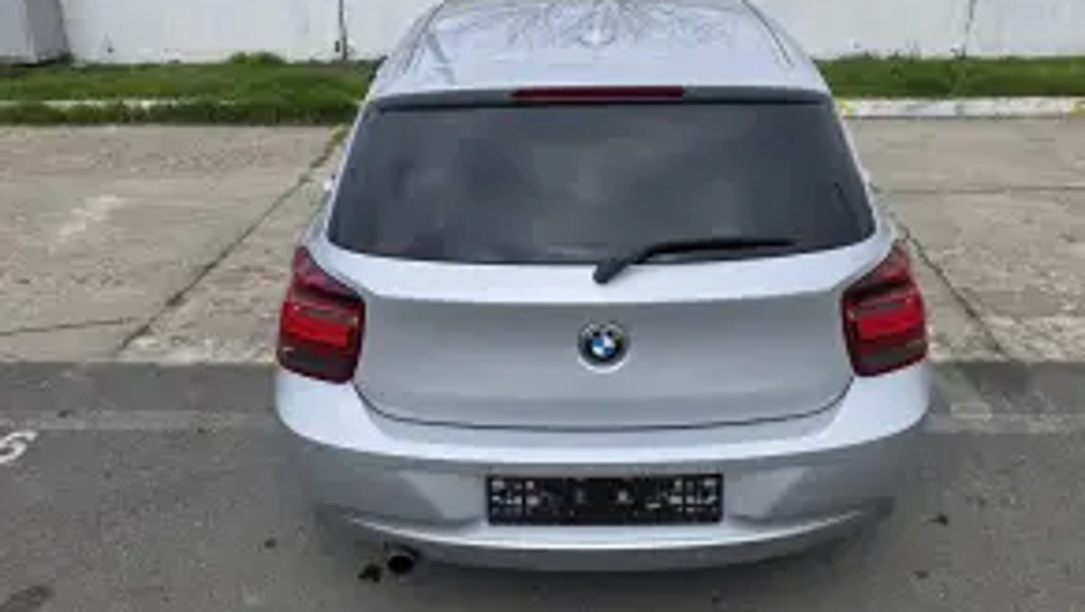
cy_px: 299
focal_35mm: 31
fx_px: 892
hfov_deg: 62.5
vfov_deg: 37.8
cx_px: 578
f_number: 1.7
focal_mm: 6.3
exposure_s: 1/4434
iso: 80
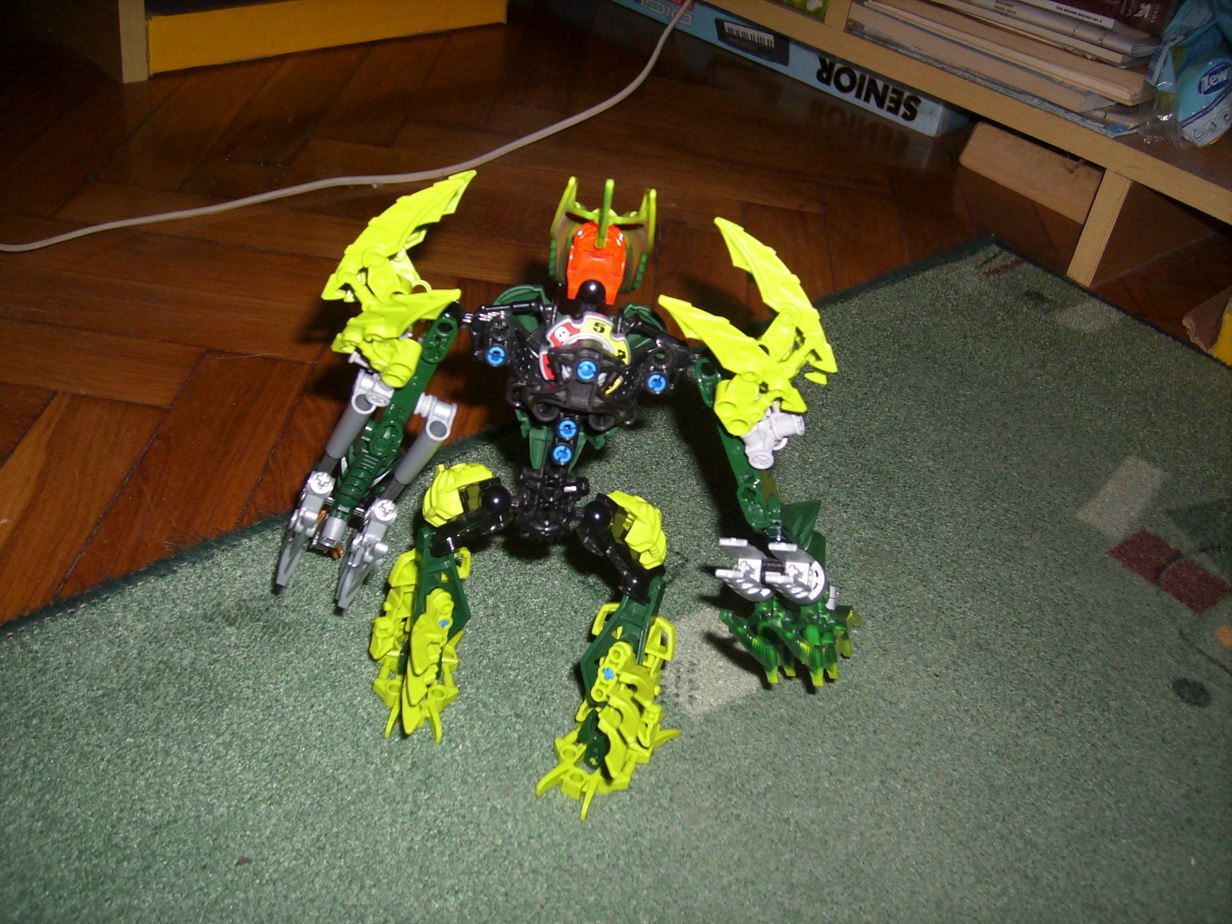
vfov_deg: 44.2
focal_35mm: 32
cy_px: 462
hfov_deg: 56.8
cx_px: 616
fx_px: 1139
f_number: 7.1
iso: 50
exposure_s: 1/30
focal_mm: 5.99
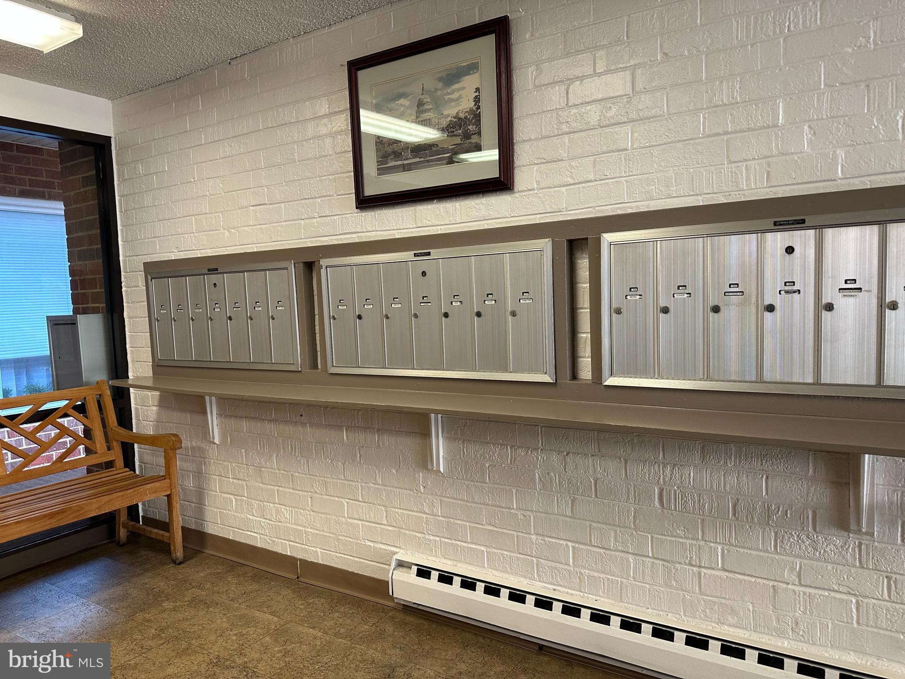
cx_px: 452
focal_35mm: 24
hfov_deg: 71.6
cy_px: 340
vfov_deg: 56.8
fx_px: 627
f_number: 1.78
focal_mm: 6.86
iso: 160
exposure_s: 1/106
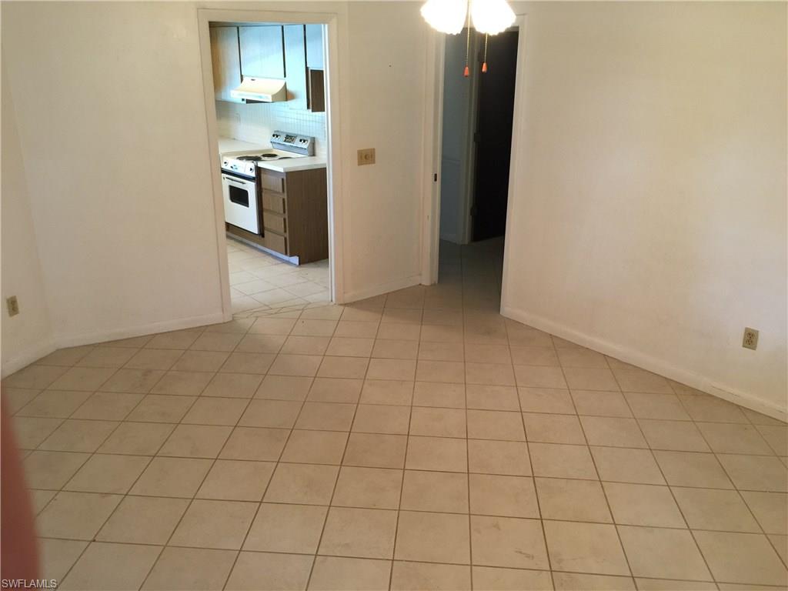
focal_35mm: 29
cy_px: 296
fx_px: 660
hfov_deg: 61.7
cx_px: 394
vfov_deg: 48.2
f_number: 2.2
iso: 100
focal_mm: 4.15
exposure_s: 1/15
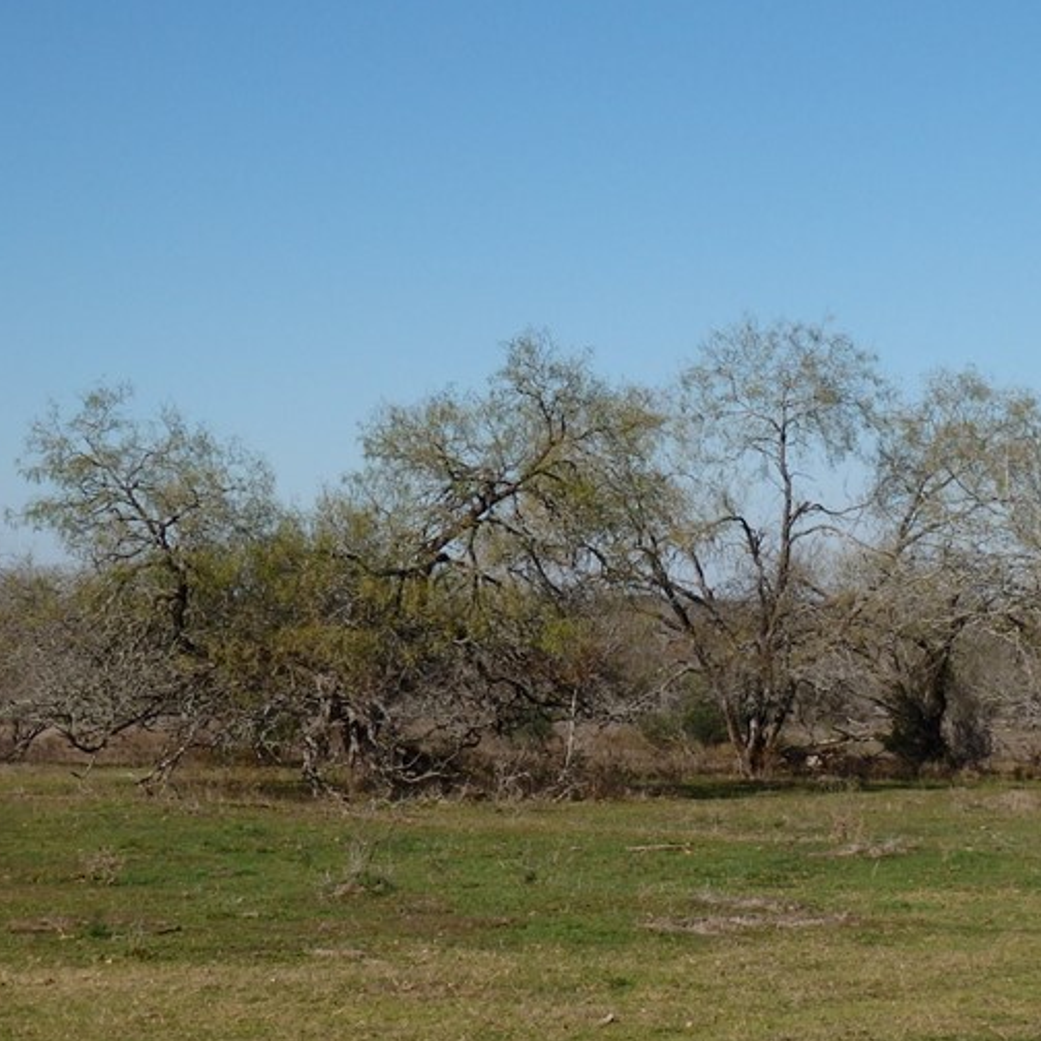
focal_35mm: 97
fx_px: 3300
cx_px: 892
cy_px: 554
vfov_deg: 17.9
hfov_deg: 17.7
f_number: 11.6
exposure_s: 1/160
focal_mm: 9.8
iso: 125
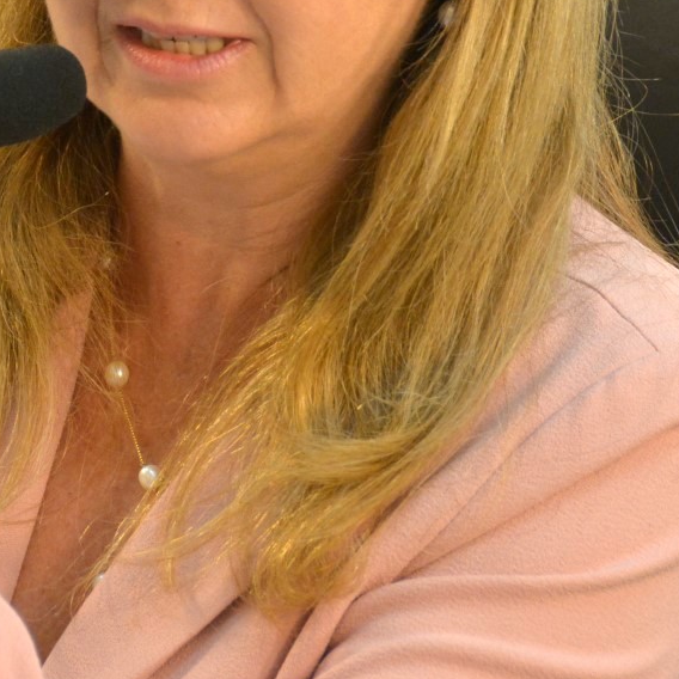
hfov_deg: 2.8
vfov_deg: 2.8
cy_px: 74
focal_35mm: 617
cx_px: 171
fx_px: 13693
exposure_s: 1/125
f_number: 5.6
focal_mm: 170
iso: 1800
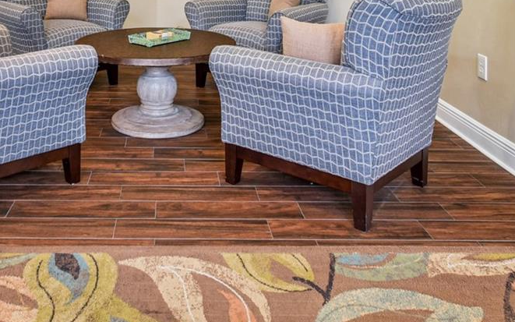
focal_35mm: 37
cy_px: -55
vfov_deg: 29.9
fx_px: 519
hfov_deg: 51.2
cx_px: 149
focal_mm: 10
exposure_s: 1/1.25
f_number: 7.1
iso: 100
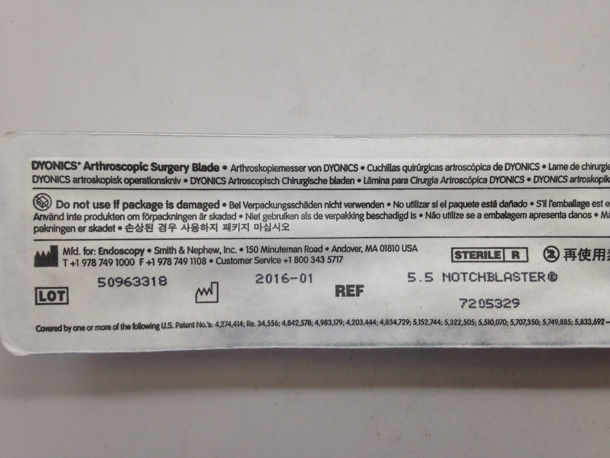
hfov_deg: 55.4
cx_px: 305
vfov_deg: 42.9
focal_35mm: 33
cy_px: 229
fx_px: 582
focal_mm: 4.12
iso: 50
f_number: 2.4
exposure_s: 1/60
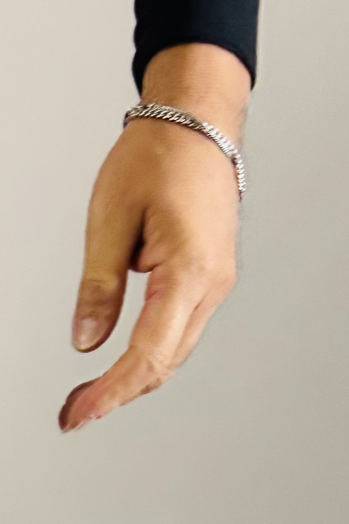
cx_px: -293
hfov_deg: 11.2
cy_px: 1006
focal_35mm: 113
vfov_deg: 15.1
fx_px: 1644
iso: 400
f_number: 1.78
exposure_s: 1/60
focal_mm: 6.76
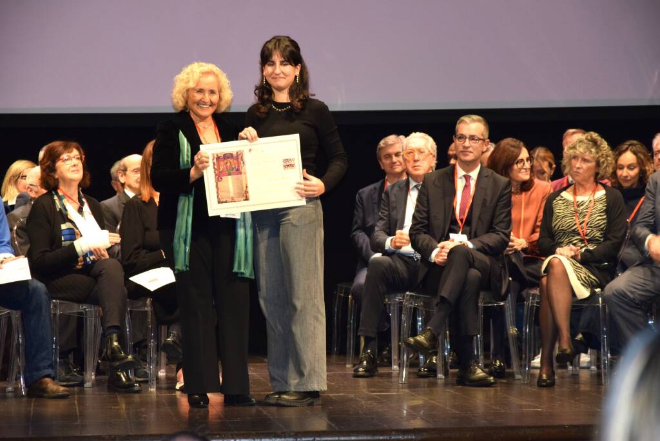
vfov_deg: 8.8
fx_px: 2880
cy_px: 220
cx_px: 330
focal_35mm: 157
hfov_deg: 13.1
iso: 1100
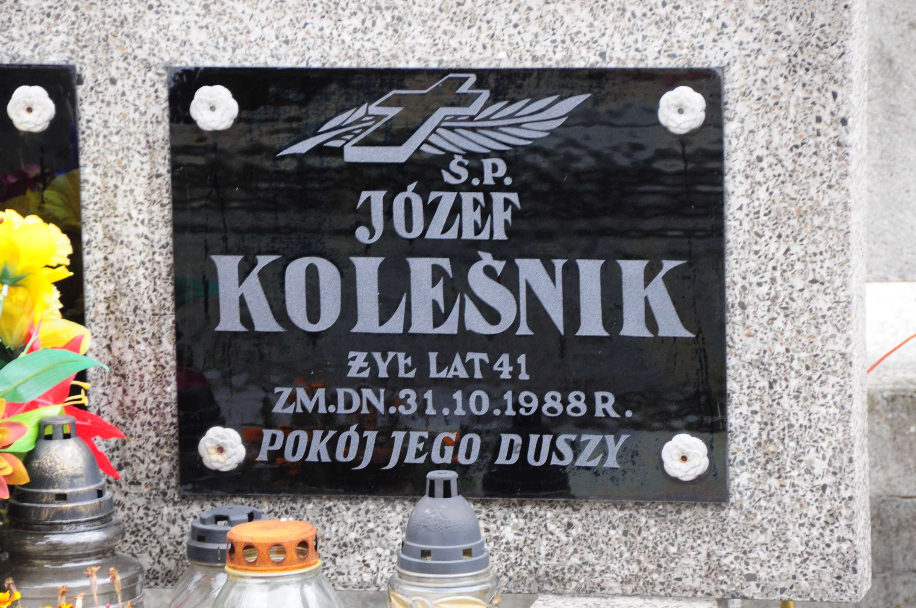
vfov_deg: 5.4
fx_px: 6480
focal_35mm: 255
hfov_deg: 8.1
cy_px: 304
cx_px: 458
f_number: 7.1
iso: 640
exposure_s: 1/160
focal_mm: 170
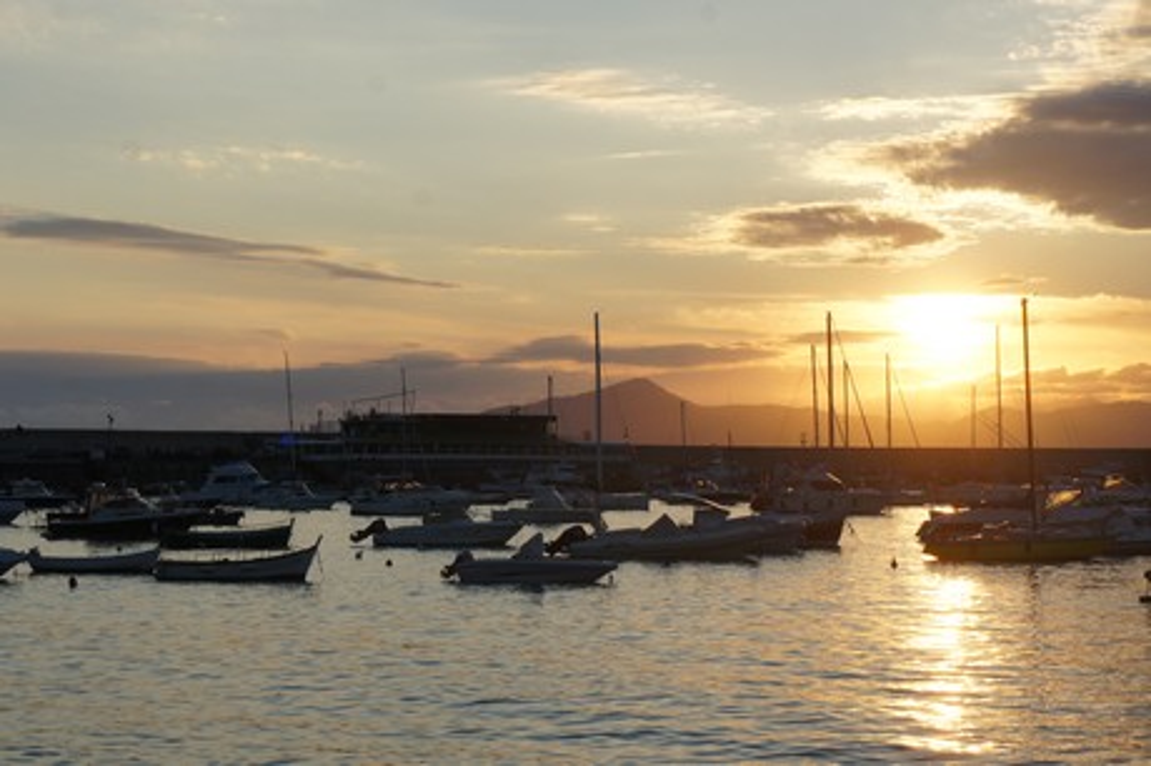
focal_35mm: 82
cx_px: 576
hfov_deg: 24.6
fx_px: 2636
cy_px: 383
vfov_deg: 16.5
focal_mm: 55
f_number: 9
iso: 200
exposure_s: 1/320
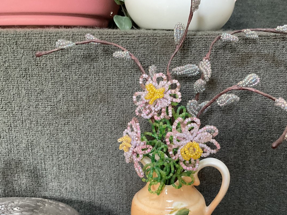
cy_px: 151
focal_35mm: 41
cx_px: 180
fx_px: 340
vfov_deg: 34.7
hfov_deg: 45.4
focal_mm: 3
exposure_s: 1/30
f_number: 1.8
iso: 400
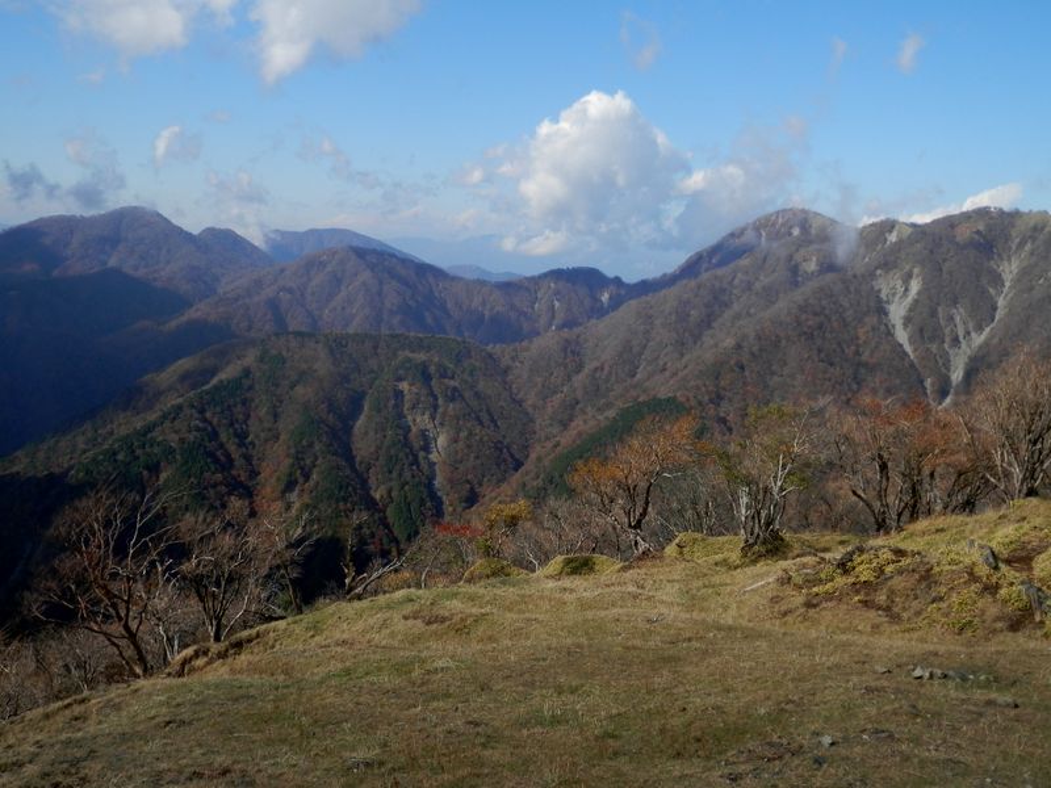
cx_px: 526
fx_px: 1123
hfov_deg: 50.1
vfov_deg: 38.7
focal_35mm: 37
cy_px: 394
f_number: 10.1
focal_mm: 6.6
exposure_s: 1/100
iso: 80
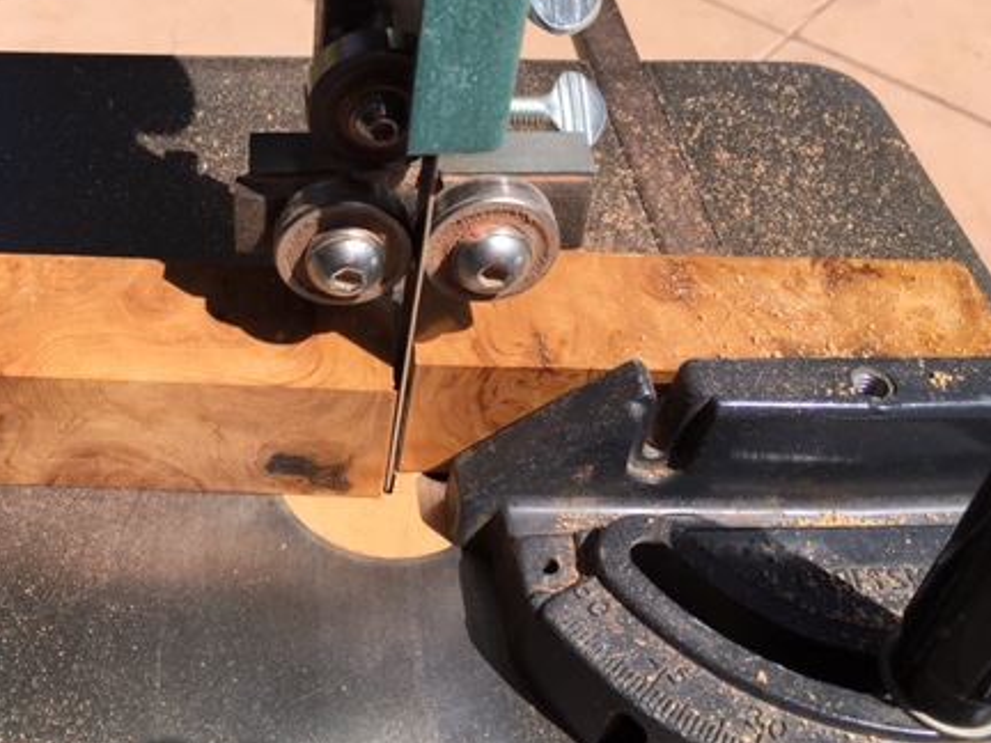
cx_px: 312
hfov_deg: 43.1
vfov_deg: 33.5
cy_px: 294
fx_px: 1231
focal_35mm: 43
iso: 25
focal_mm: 4.15
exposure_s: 1/1570
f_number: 2.2
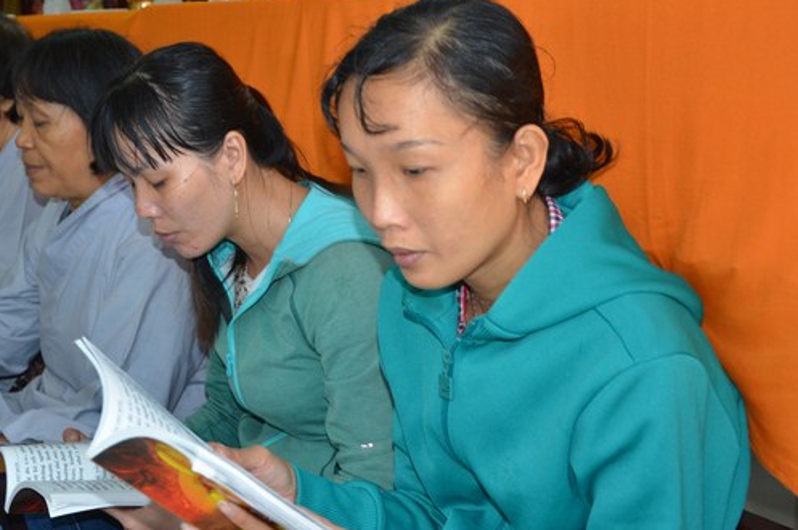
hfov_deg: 29.3
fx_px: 1520
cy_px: 259
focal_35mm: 69
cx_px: 281
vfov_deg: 19.8
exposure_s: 1/60
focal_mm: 35
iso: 640
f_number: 4.5
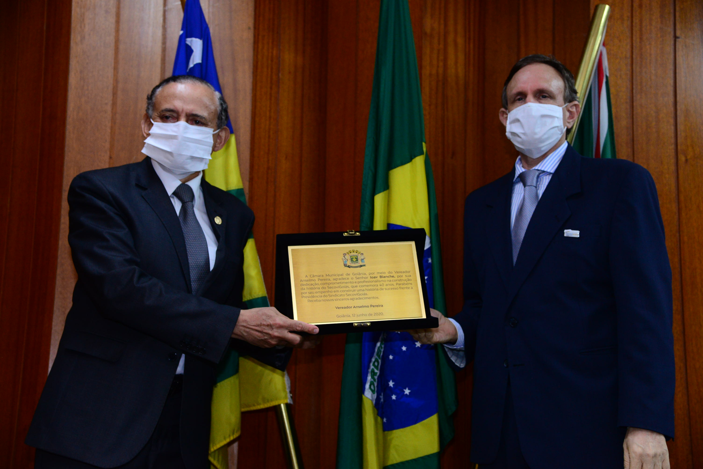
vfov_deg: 23.4
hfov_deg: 34.5
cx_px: 352
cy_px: 234
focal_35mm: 58
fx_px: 1133
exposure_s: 1/80
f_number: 4.5
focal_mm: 58
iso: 2000
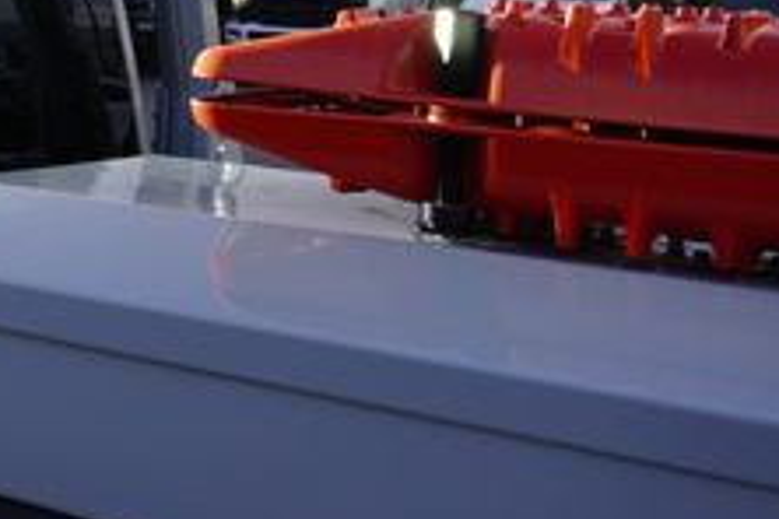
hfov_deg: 22.8
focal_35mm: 78
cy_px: -60
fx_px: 1688
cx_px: -270
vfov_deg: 16.9
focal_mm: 18
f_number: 5
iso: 100
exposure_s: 1/80
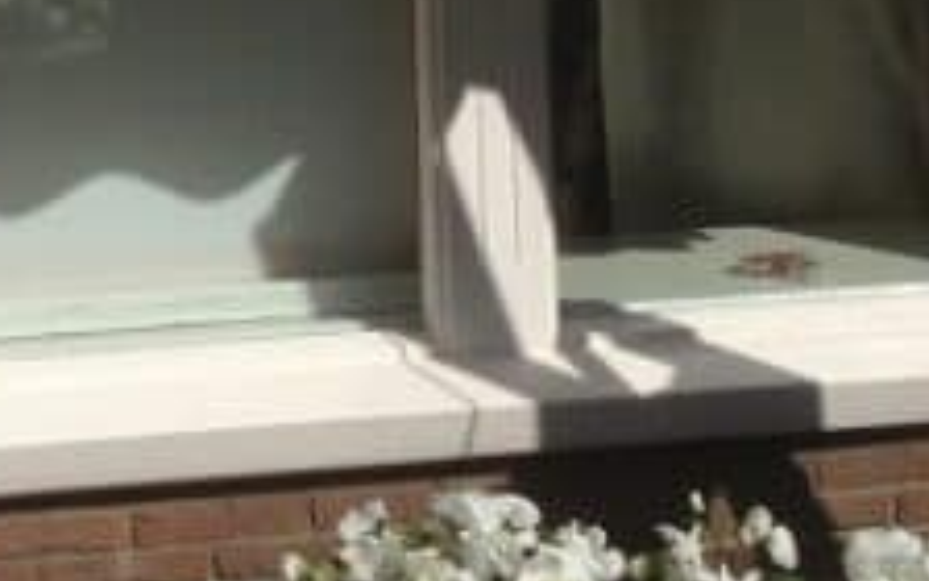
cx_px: 207
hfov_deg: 16.3
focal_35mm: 127
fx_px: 3215
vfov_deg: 9.9
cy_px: -365
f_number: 2.4
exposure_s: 1/4608
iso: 50
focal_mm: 4.28
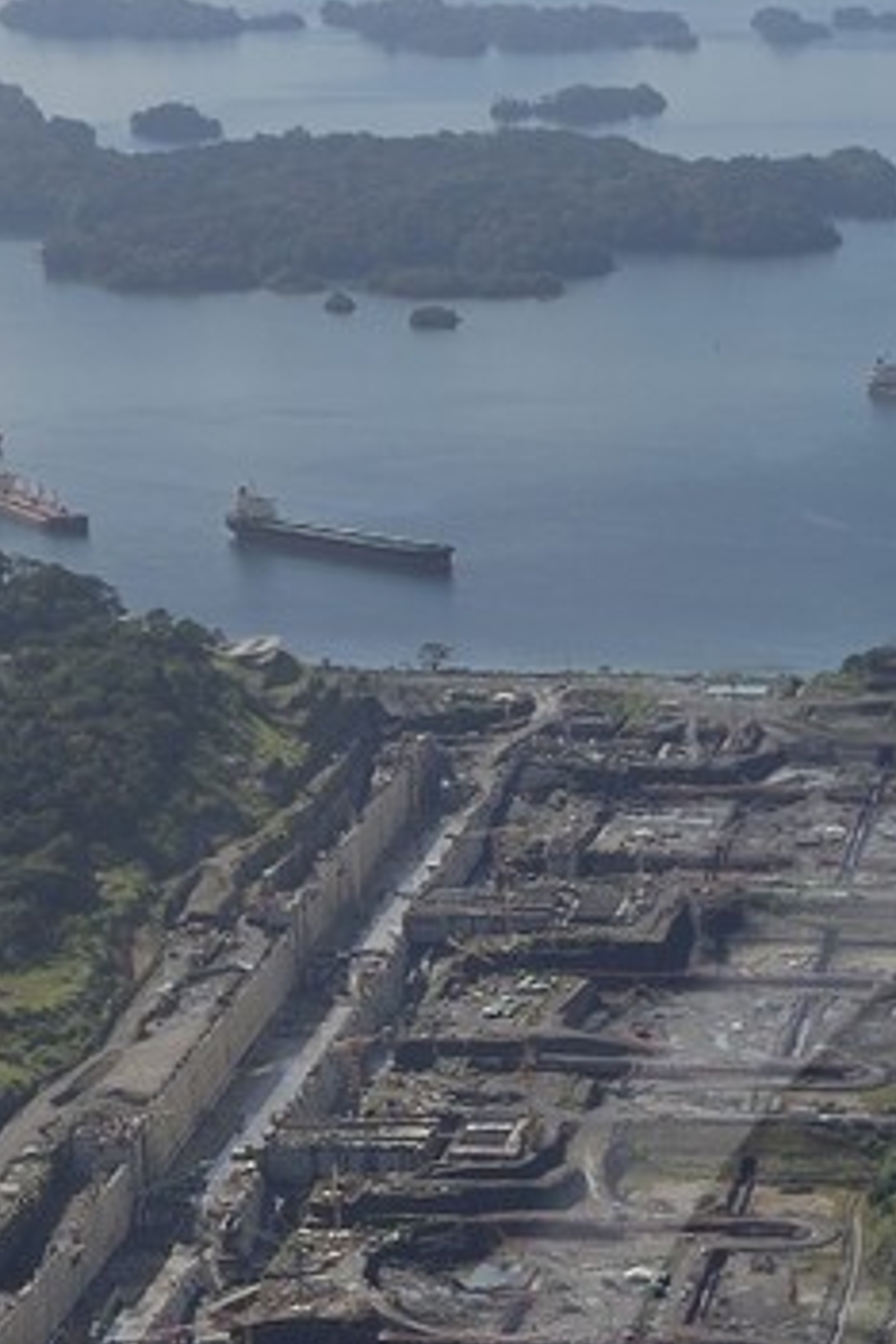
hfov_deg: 7.7
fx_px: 6458
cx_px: 1595
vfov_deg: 11.6
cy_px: 1773
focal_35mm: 173
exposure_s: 1/800
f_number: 11
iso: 320
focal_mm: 38
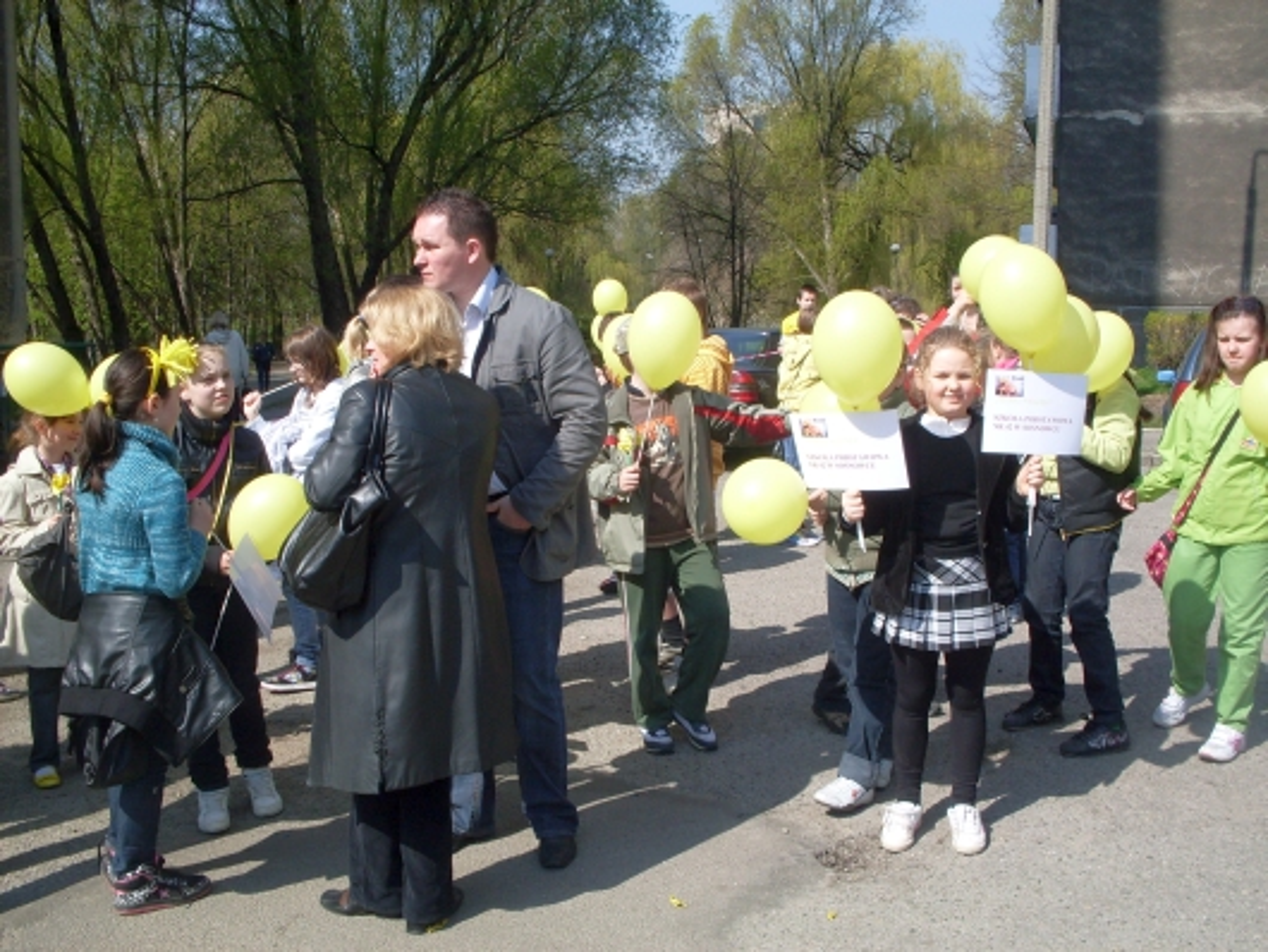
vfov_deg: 37.7
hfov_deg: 49.0
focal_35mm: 38
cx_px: 634
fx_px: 1393
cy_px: 476
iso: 80
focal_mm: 6.3
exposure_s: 1/125
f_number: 8.4
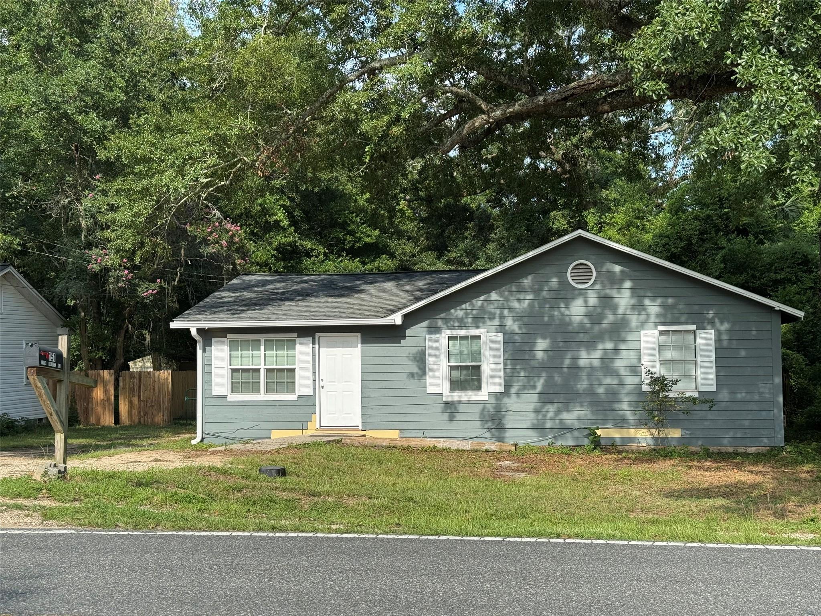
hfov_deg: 39.7
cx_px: 410
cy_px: 308
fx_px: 1138
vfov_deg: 30.3
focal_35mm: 48
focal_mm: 6.76
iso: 64
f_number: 1.78
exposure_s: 1/2045
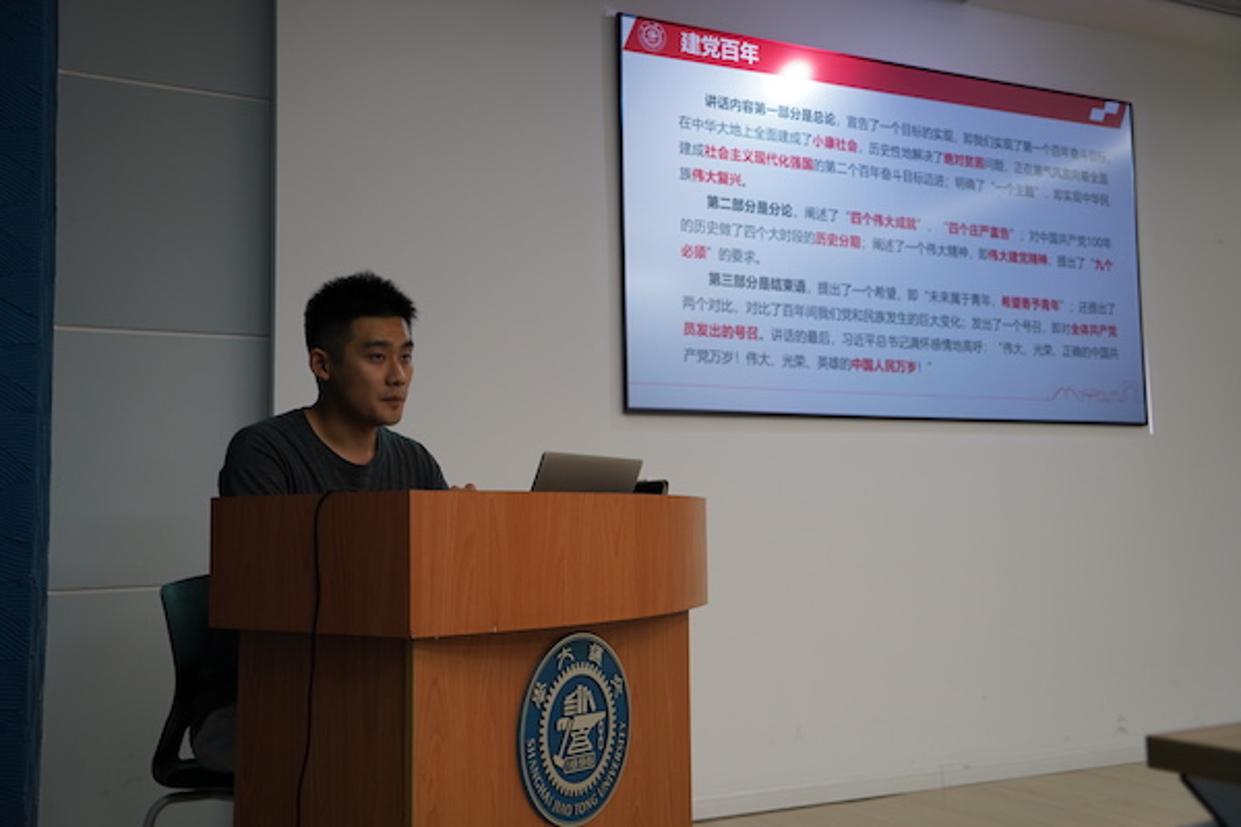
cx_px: 620
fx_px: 1206
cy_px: 414
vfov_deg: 37.9
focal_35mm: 35
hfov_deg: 54.4
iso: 500
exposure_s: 1/40
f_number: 3.5
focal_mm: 35
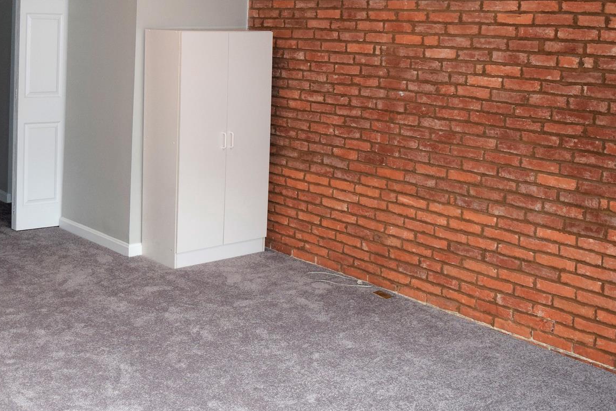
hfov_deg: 40.0
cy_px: 99
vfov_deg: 27.7
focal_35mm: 48
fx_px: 821
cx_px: 157
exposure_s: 1/60
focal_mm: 18
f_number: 4
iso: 800
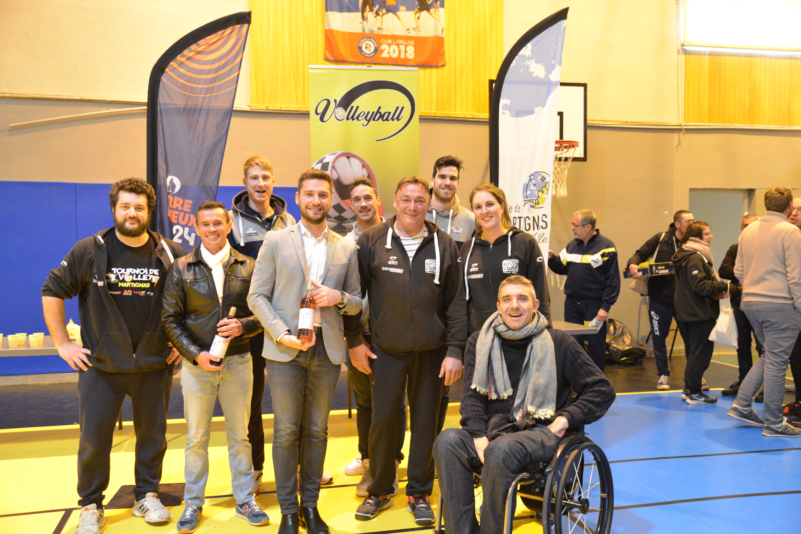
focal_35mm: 34
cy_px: 267
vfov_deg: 38.9
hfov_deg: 55.8
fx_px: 757
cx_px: 400
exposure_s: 1/60
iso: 4000
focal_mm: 34
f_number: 4
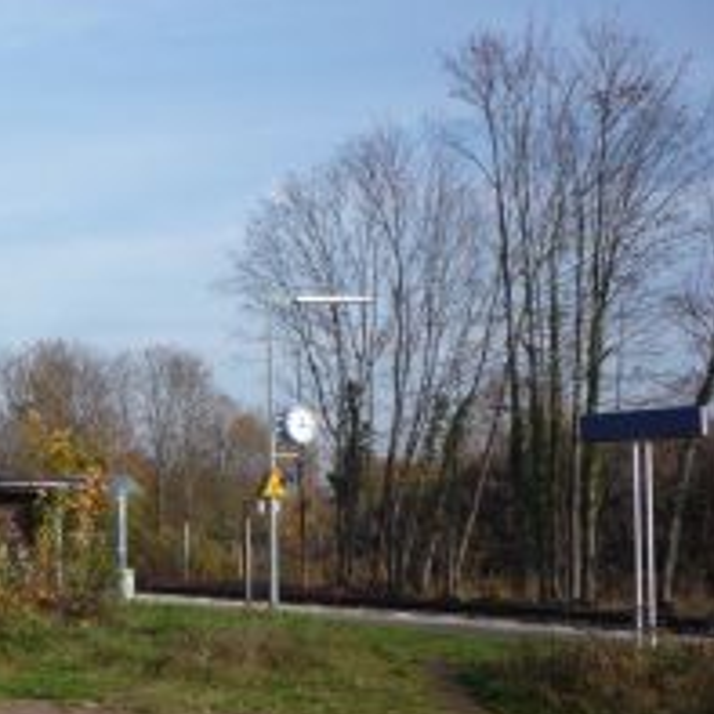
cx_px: -76
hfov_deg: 23.4
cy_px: 410
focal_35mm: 69
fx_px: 1610
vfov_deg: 25.0
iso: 100
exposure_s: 1/400
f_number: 5
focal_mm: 5.2
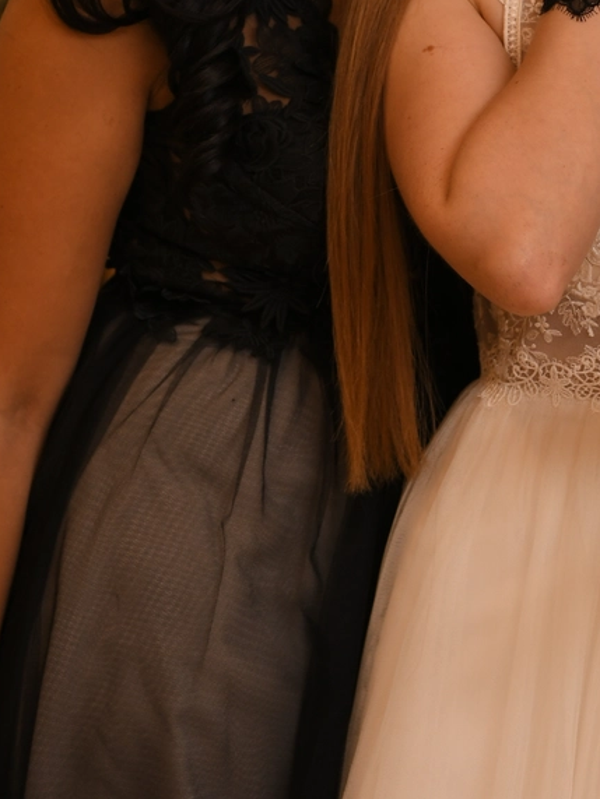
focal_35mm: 131
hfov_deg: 11.3
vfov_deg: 14.9
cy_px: 106
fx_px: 3028
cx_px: 435
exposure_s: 1/250
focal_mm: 52
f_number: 2.8
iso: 640
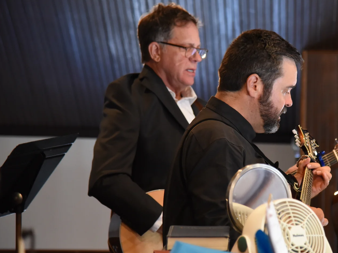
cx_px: 231
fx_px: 1718
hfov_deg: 11.2
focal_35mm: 176
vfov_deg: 8.4
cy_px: 139
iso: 4500
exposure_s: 1/125
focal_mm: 120
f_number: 4
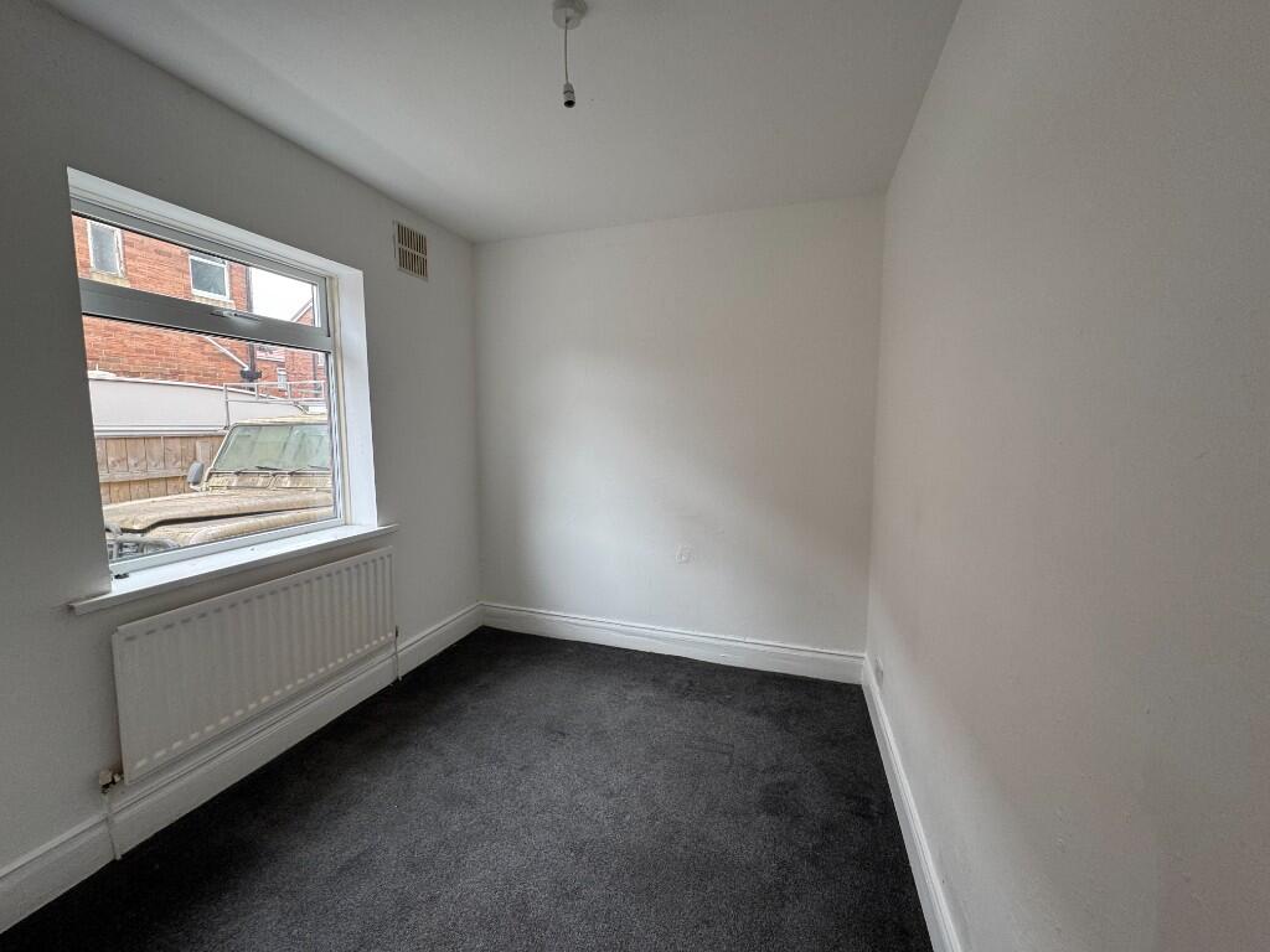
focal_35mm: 14
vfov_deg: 85.7
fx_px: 514
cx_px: 635
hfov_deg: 102.1
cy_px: 476
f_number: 2.2
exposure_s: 1/99
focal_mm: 2.22
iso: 80
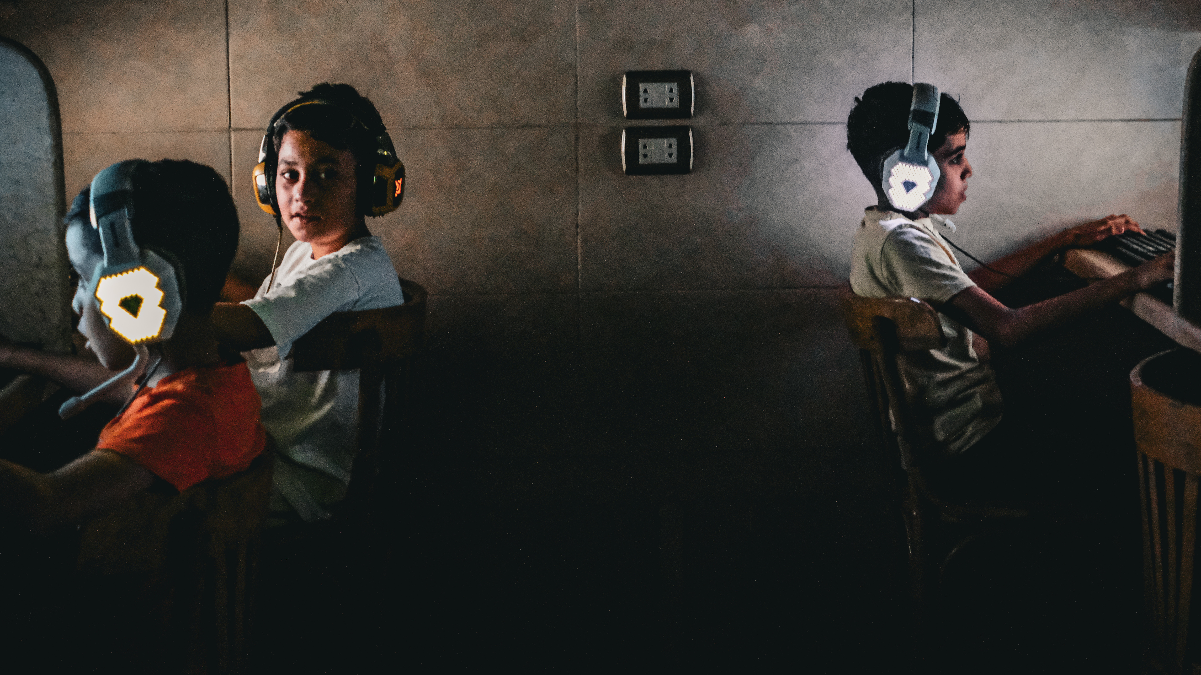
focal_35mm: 58
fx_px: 1847
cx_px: 731
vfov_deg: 20.6
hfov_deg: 35.9
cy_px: 172
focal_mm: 27
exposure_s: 1/125
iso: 12800
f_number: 2.8
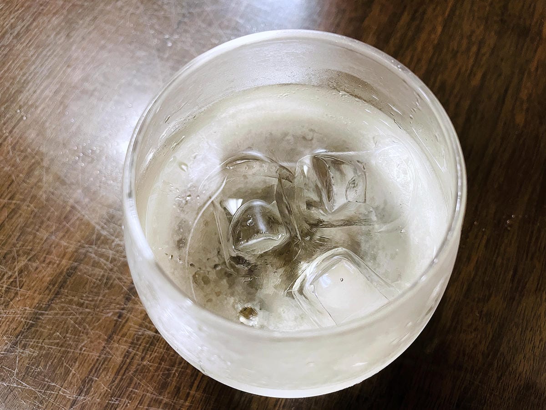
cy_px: 205
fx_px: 410
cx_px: 273
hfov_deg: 67.3
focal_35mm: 26
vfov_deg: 53.1
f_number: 1.6
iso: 160
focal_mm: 4.2
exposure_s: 1/60
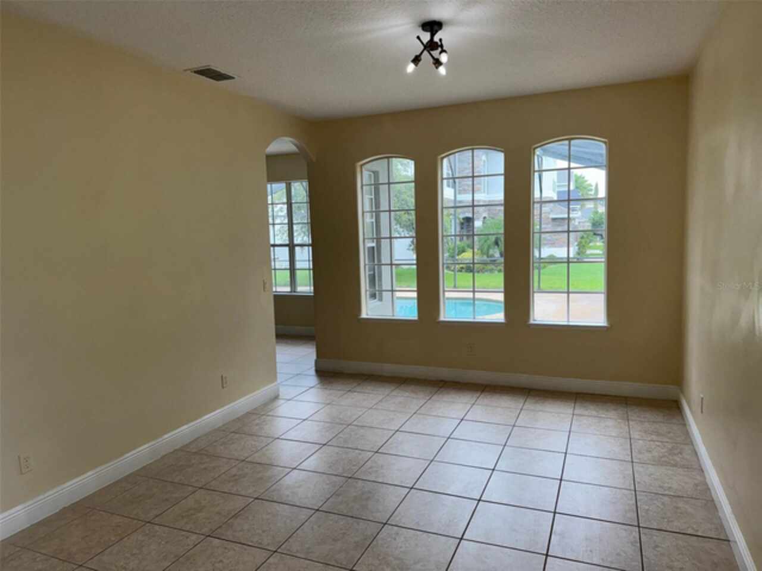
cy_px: 286
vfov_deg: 56.8
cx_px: 381
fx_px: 528
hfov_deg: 71.6
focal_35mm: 24
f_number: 1.78
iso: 64
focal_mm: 6.76
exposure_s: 1/419
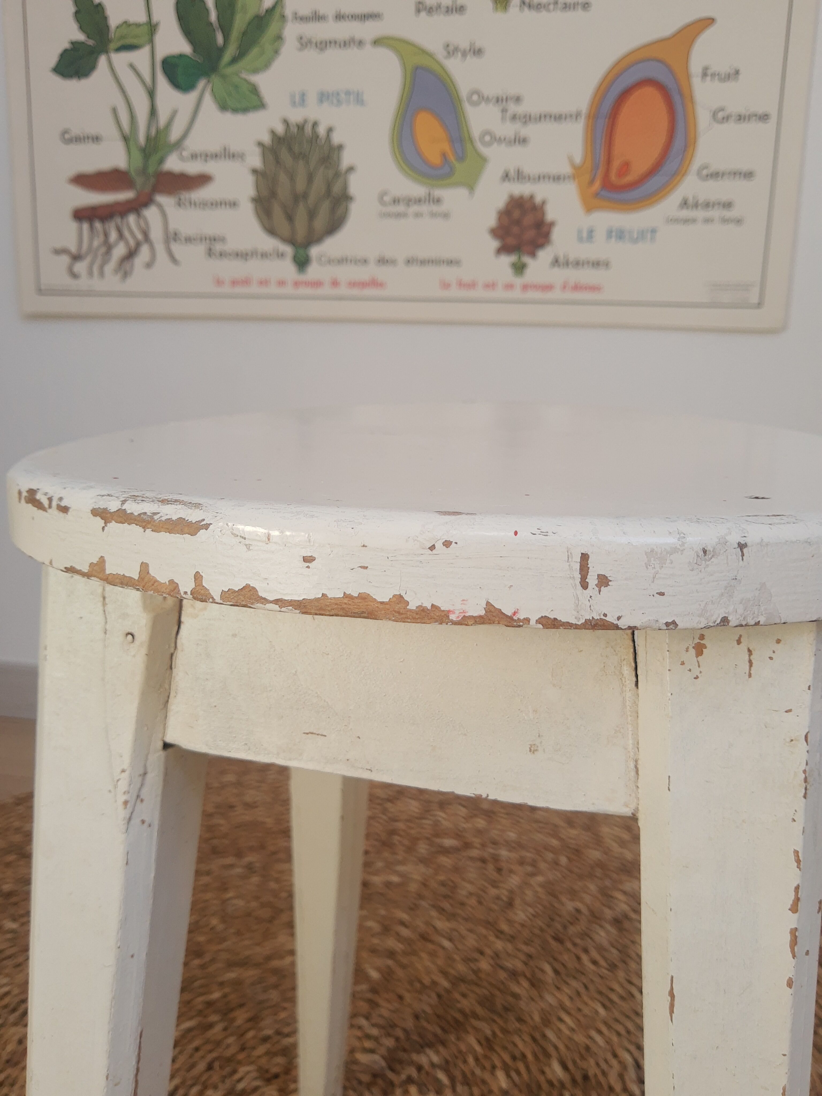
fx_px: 823
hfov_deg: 53.1
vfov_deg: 67.3
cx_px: 411
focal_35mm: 26
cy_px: 548
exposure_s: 1/100
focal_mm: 3.95
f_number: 1.8
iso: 73
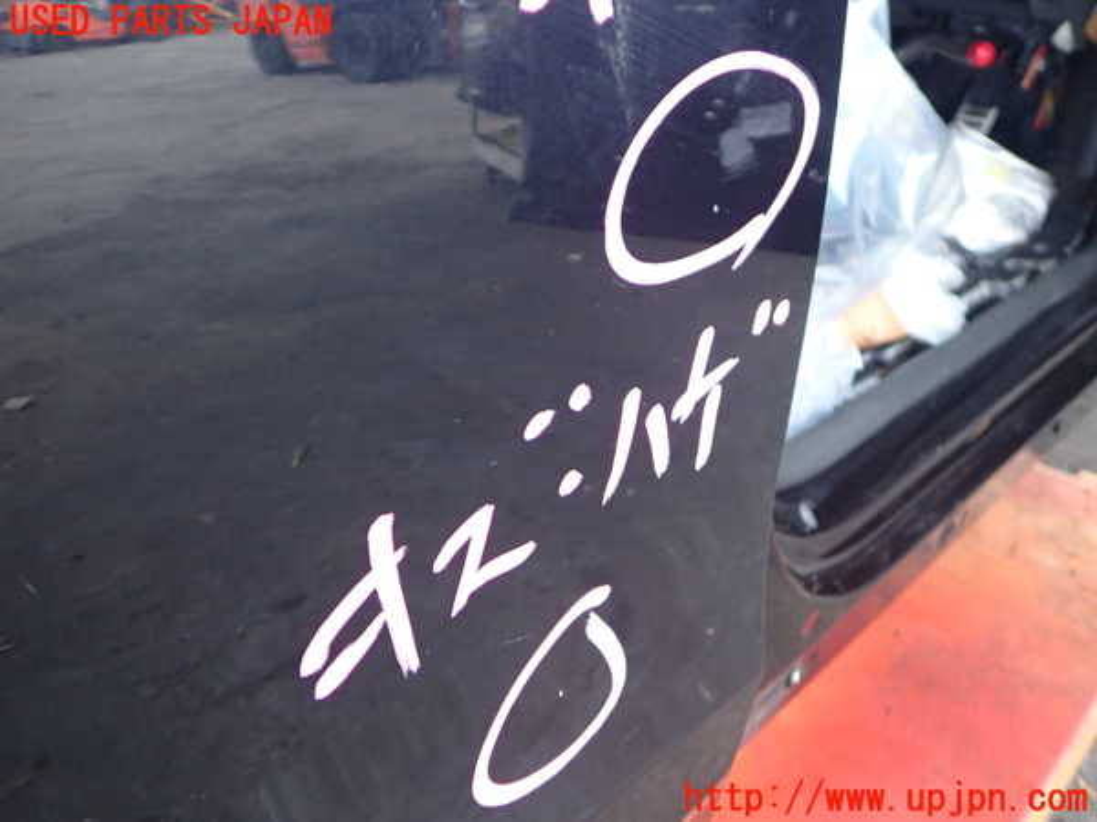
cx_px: 548
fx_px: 951
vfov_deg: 46.8
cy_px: 411
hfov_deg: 60.0
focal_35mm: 30
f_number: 2.3
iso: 320
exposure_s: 1/50
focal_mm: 5.4
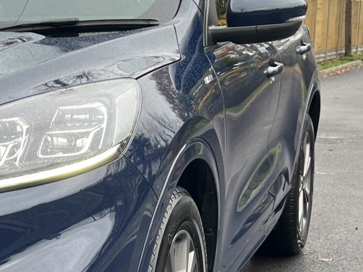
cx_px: -46
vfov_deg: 15.1
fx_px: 1007
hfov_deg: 19.5
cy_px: 278
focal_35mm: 96
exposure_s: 1/147
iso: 32
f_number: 1.5
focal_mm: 5.7
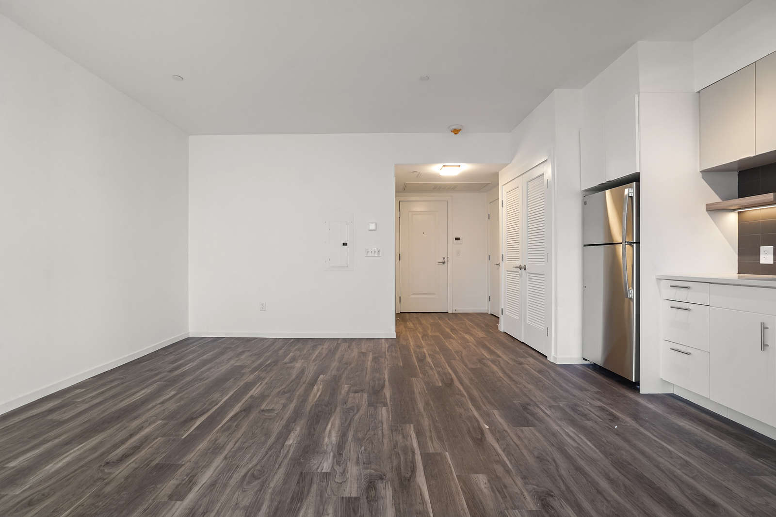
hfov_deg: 100.4
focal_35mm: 15
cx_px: 388
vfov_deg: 77.3
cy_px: 258
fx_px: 323
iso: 500
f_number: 11
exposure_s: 1/5
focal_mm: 10
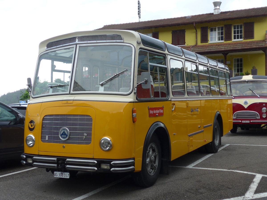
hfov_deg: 41.2
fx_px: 355
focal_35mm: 46
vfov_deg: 31.5
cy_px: 100
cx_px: 134
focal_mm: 9.5
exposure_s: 1/320
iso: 80
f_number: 3
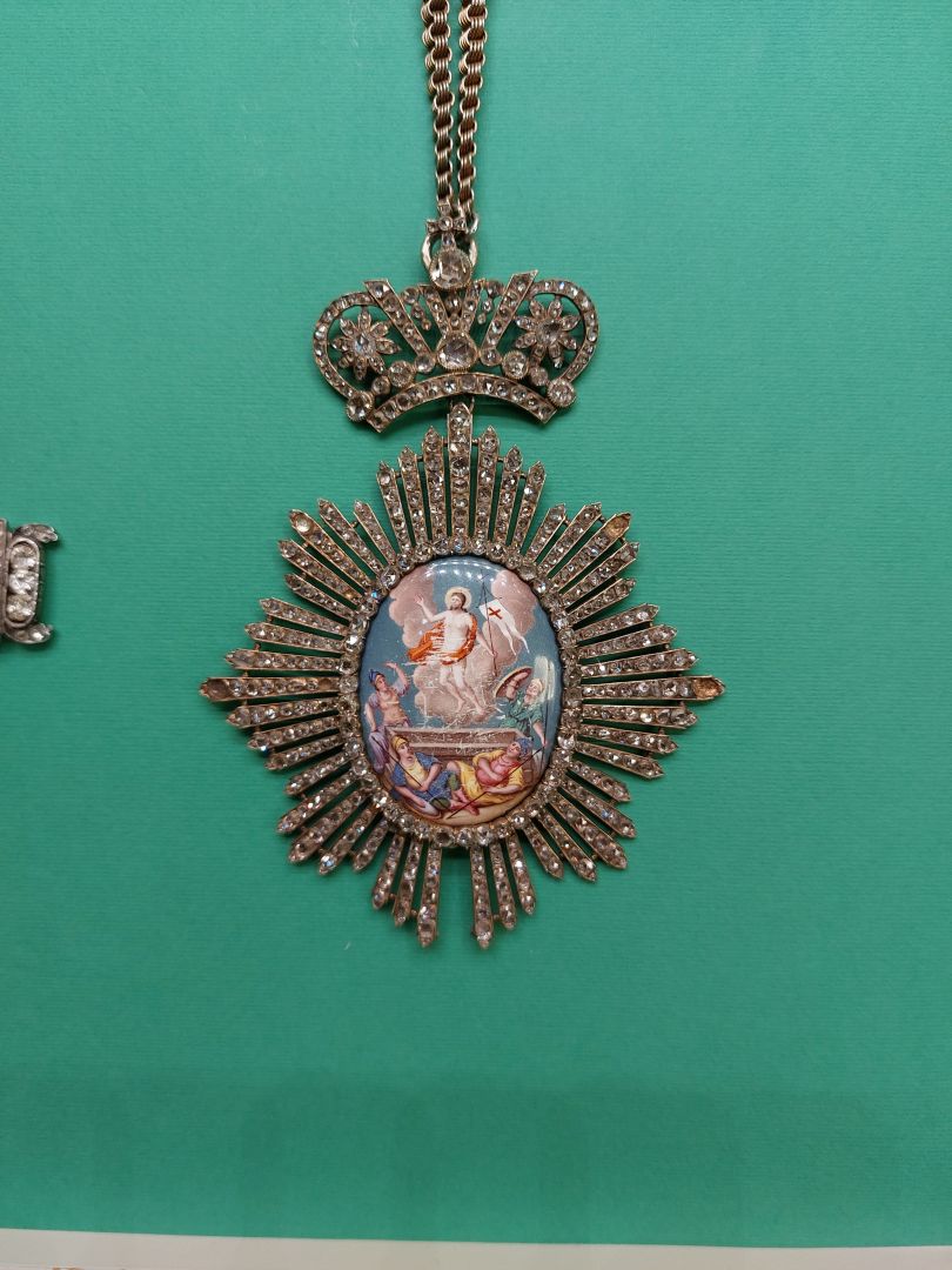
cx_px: 476
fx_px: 917
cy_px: 635
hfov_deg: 54.9
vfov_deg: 69.4
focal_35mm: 25
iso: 200
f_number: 1.8
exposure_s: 1/50
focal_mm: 5.23
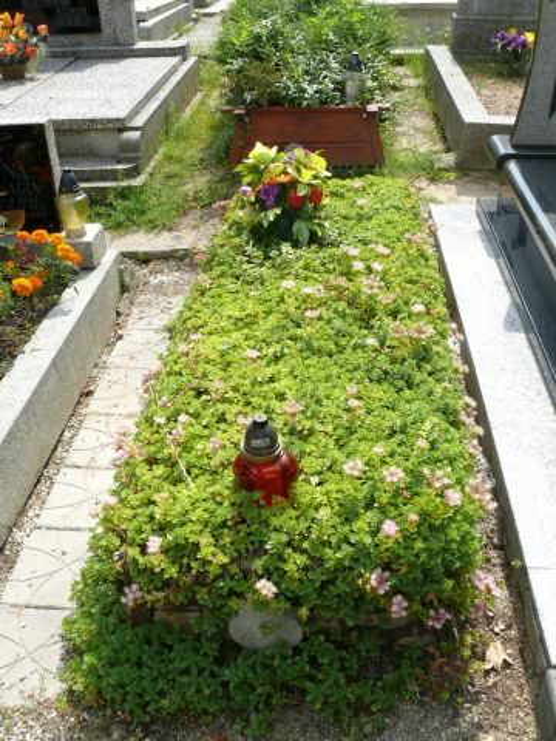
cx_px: 278
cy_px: 370
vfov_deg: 52.6
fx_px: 750
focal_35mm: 35
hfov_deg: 40.7
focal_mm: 7.4
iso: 100
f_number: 5.6
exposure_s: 1/250
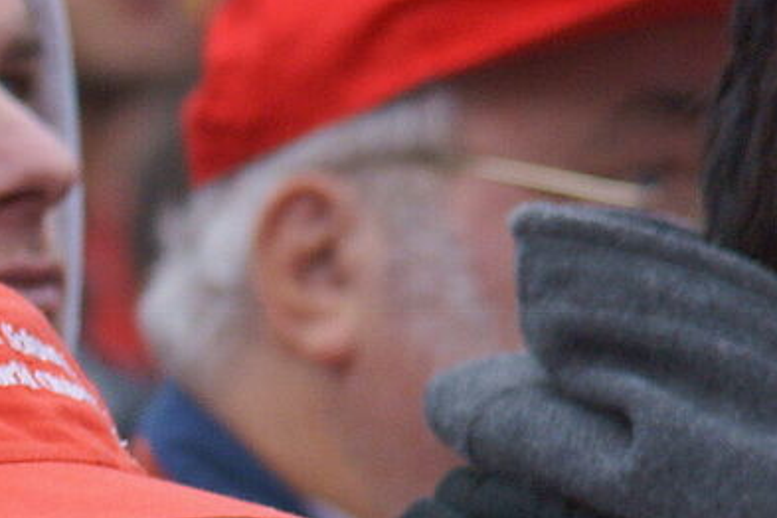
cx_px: -1210
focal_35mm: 1099
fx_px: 23718
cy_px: 755
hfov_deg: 1.9
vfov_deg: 1.3
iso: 400
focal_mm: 120
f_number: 4
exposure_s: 1/200
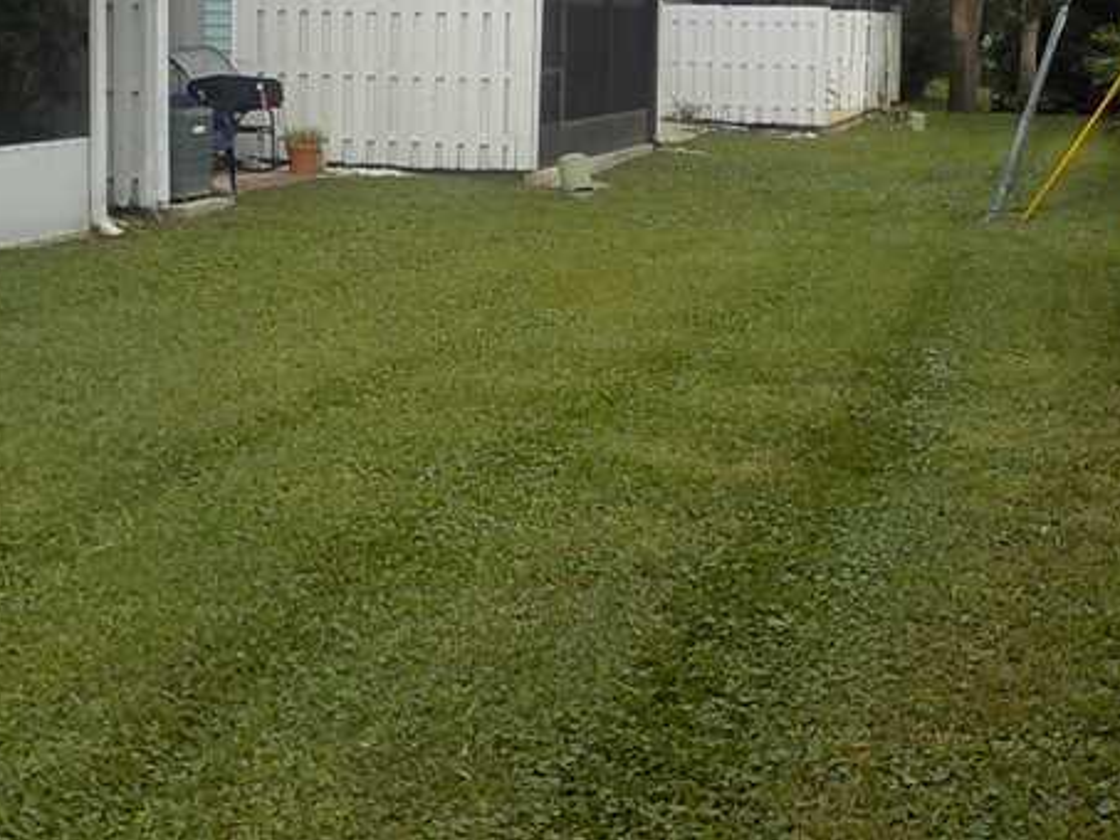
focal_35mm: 53
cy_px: 101
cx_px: 435
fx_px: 1715
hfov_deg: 36.0
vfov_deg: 26.7
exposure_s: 1/500
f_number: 3.3
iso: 125
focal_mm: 4.1
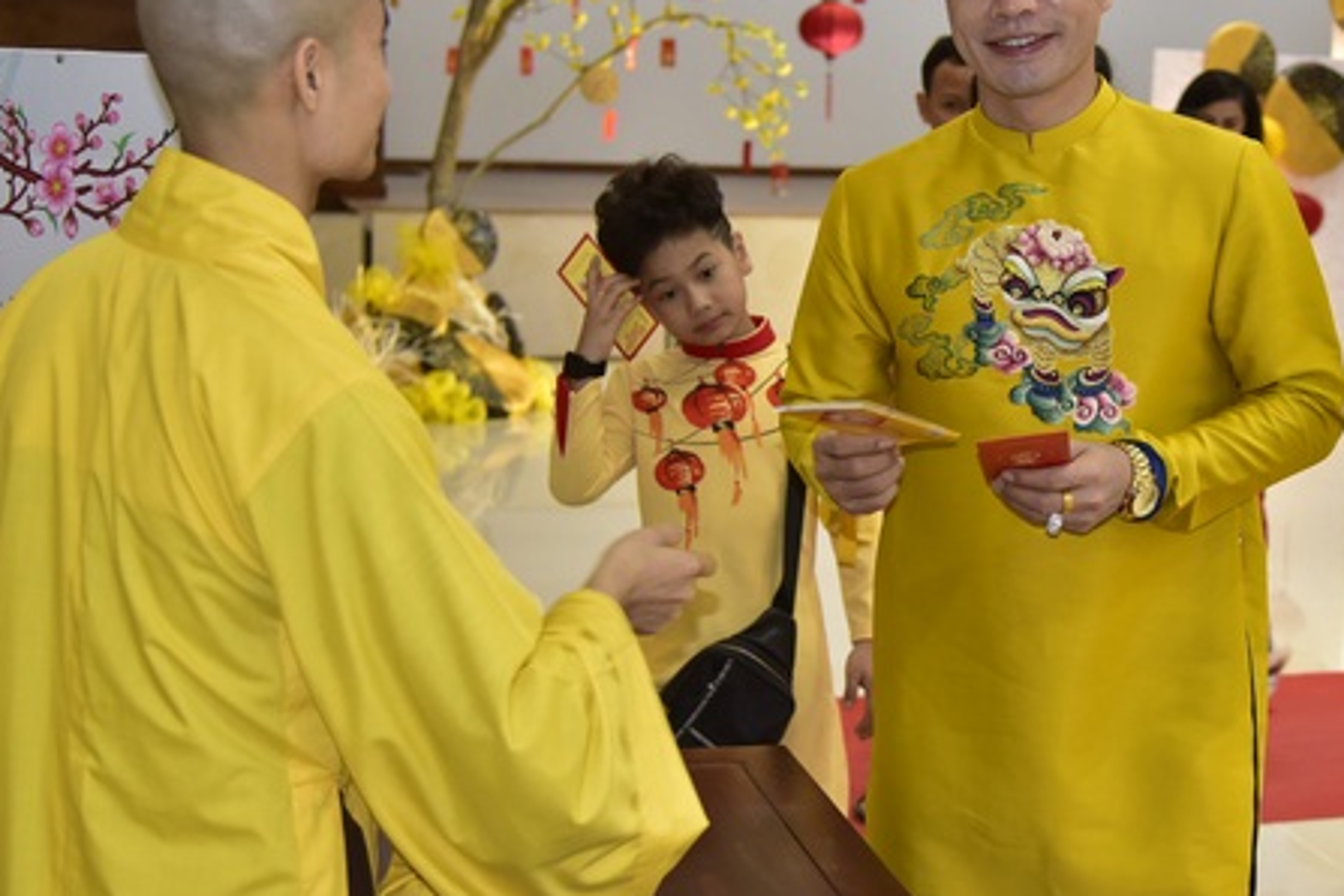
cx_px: 959
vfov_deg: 21.2
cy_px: 355
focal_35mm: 64
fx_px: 2389
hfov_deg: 31.0
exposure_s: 1/80
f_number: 4
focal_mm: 44
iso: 800
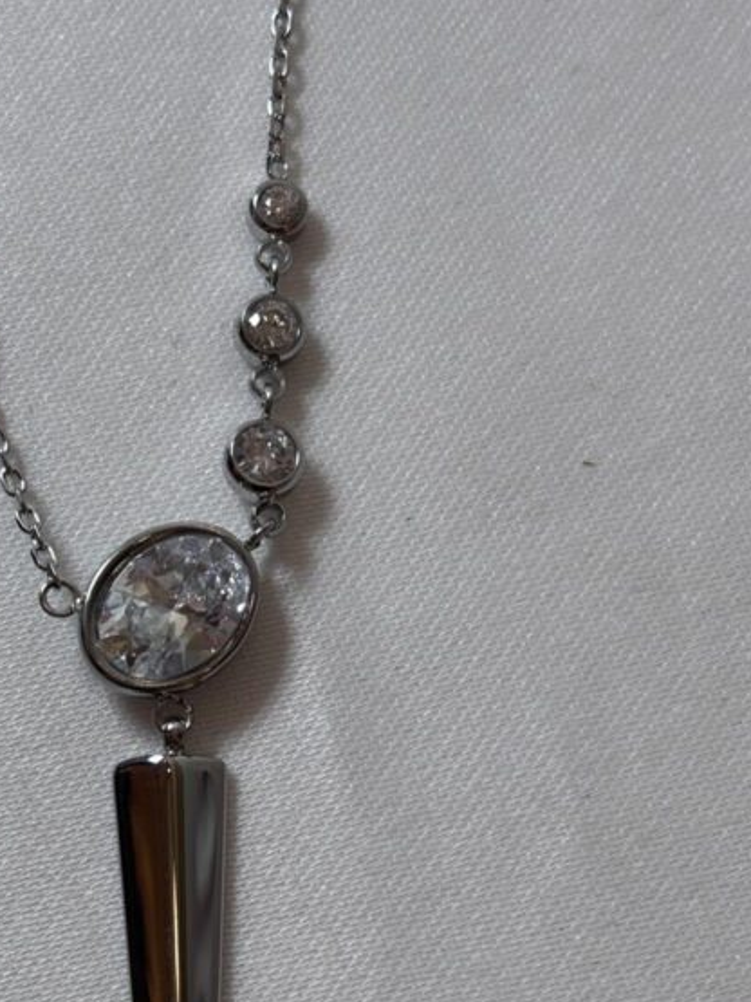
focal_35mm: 96
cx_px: 179
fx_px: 2778
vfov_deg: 20.2
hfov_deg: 15.3
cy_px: 794
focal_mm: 5.96
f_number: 1.6
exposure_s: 1/219
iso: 32
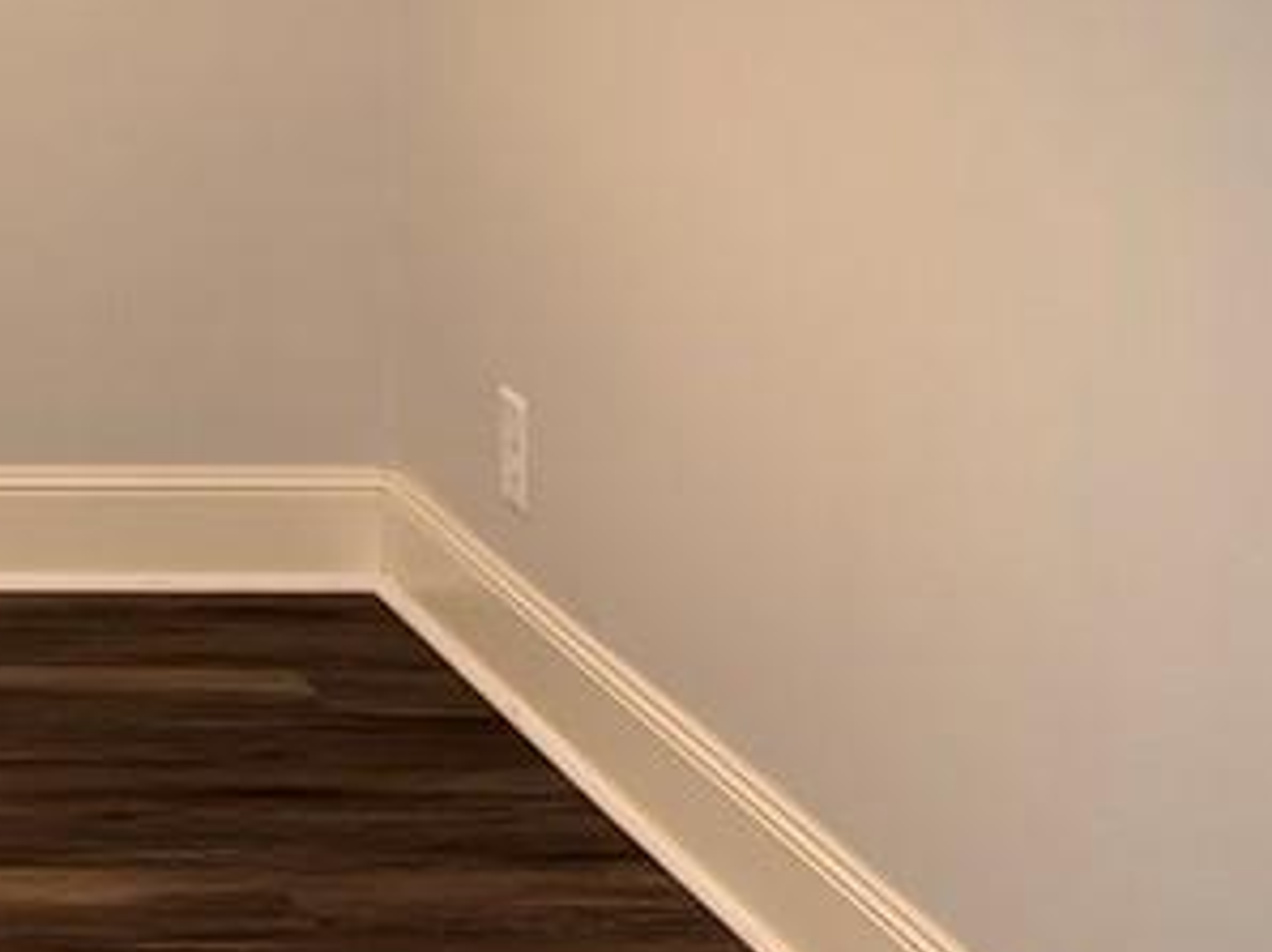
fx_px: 4736
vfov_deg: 11.1
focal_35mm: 129
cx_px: -751
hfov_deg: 14.1
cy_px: -461
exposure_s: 1/60
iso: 125
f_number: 1.78
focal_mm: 6.76
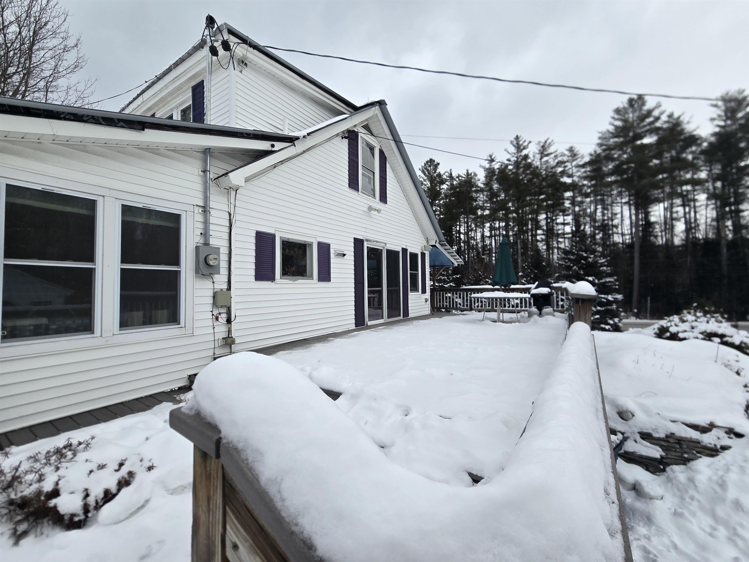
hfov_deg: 106.2
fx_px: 281
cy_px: 281
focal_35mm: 13
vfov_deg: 89.9
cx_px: 374
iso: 50
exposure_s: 1/1135
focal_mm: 2.2
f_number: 2.2
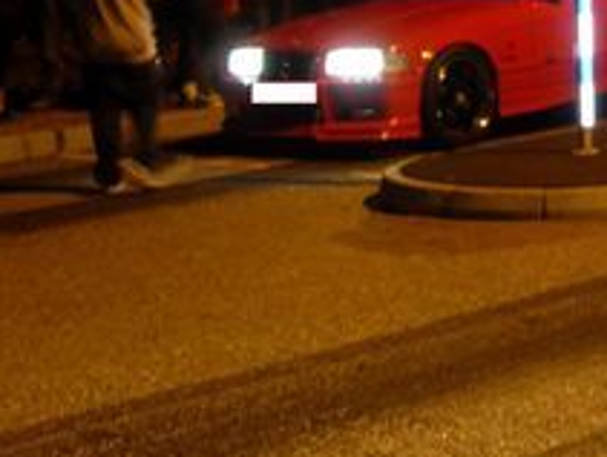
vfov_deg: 12.8
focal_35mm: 115
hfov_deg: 16.5
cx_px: 685
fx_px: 2020
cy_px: 40
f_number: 2.8
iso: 79
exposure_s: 1/2.6
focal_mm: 7.8
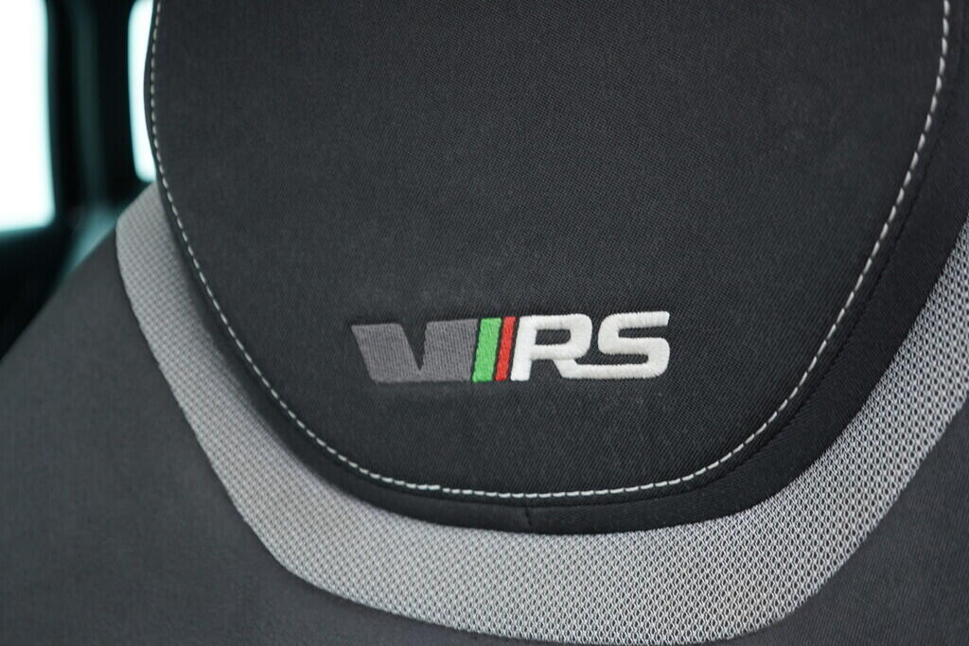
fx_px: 969
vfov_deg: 36.9
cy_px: 323
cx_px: 484
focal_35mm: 36
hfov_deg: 53.1
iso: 500
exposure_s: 1/40
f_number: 2.8
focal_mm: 24
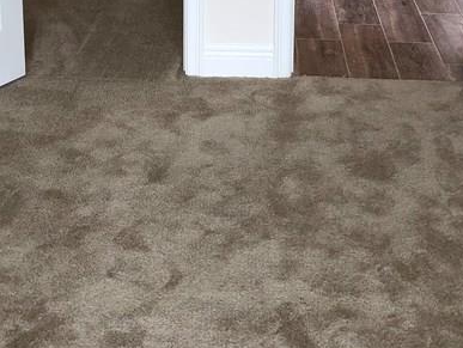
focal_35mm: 74
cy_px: -81
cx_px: 230
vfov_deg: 18.7
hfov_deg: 26.3
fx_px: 991
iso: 50
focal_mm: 3.99
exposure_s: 1/120
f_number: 1.8
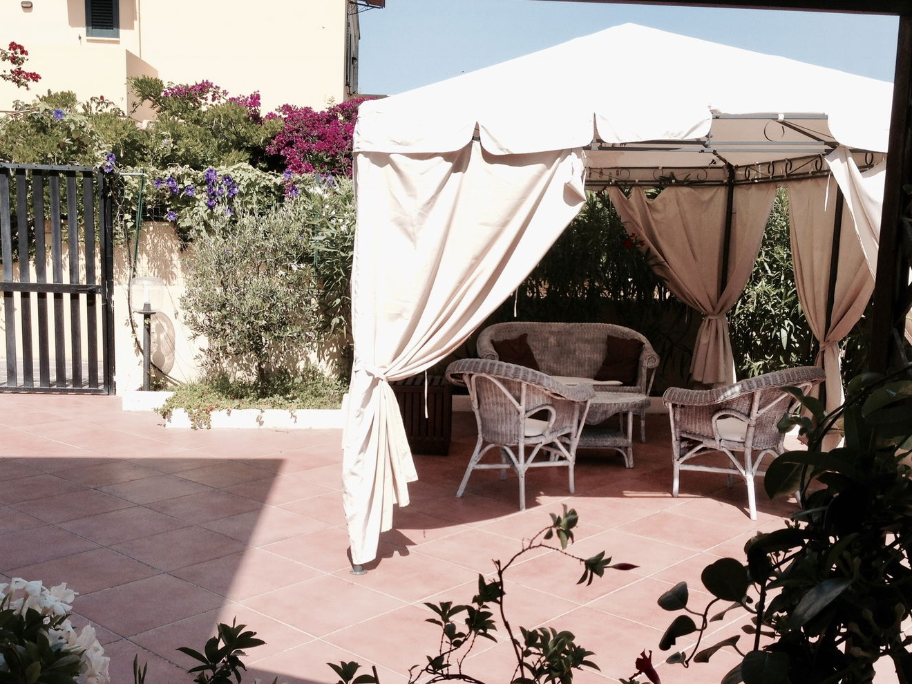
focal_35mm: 40
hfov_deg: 46.7
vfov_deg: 35.9
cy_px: 386
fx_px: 1054
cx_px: 408
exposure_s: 1/985
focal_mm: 4.12
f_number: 2.4
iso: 50
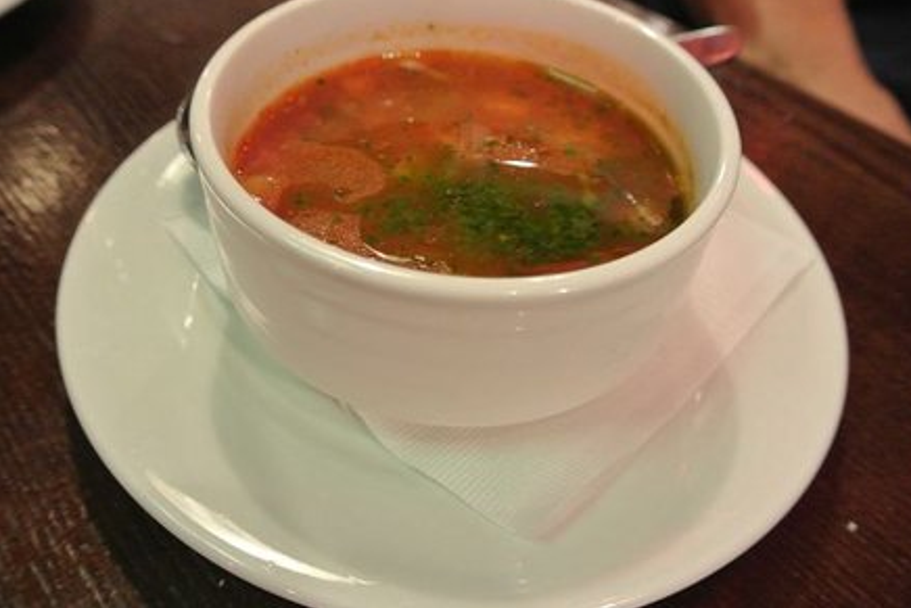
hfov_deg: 60.2
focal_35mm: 31
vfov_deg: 42.3
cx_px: 420
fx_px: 785
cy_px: 290
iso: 1800
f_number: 3.5
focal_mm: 10
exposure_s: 1/30
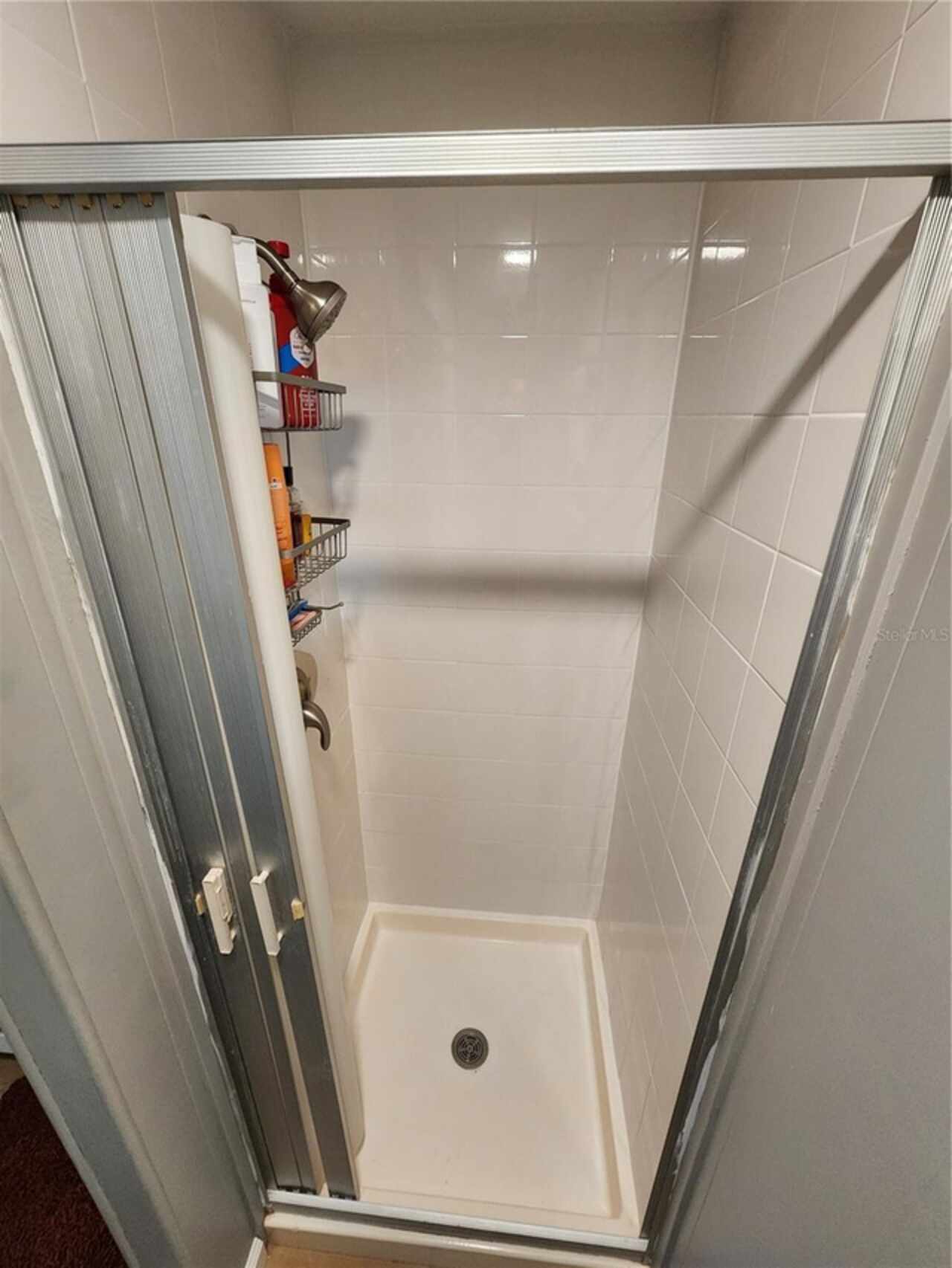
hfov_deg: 89.9
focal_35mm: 13
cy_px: 634
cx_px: 476
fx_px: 477
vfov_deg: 106.2
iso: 400
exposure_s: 1/60
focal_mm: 2.2
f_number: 2.2
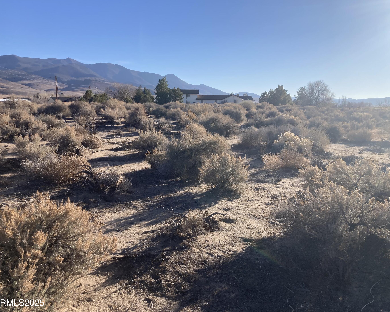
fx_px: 346
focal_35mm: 30
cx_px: 200
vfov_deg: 48.5
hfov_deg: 58.8
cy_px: 157
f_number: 1.8
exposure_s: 1/2024
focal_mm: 3.99
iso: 20
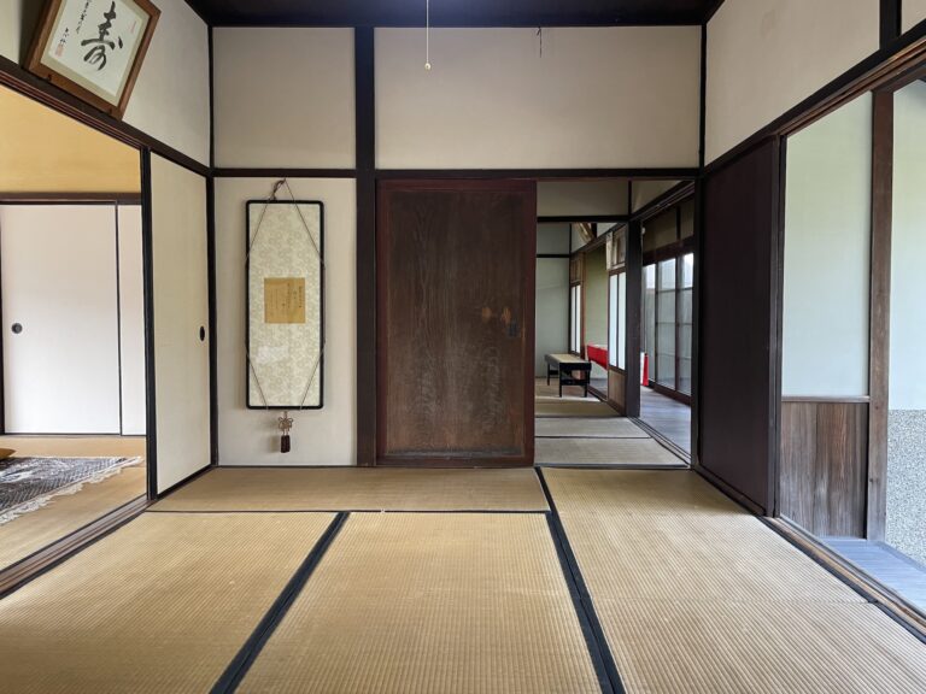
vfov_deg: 53.1
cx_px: 463
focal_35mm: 26
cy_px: 347
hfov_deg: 67.3
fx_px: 696
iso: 80
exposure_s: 1/60
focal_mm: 4.2
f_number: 1.6
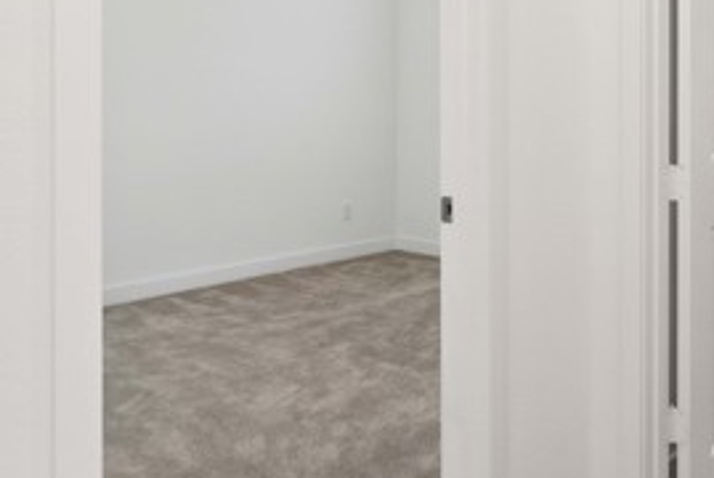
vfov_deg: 34.2
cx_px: 552
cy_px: 108
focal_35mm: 38
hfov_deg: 48.3
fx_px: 754
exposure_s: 1/10
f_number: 11
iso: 800
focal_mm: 16
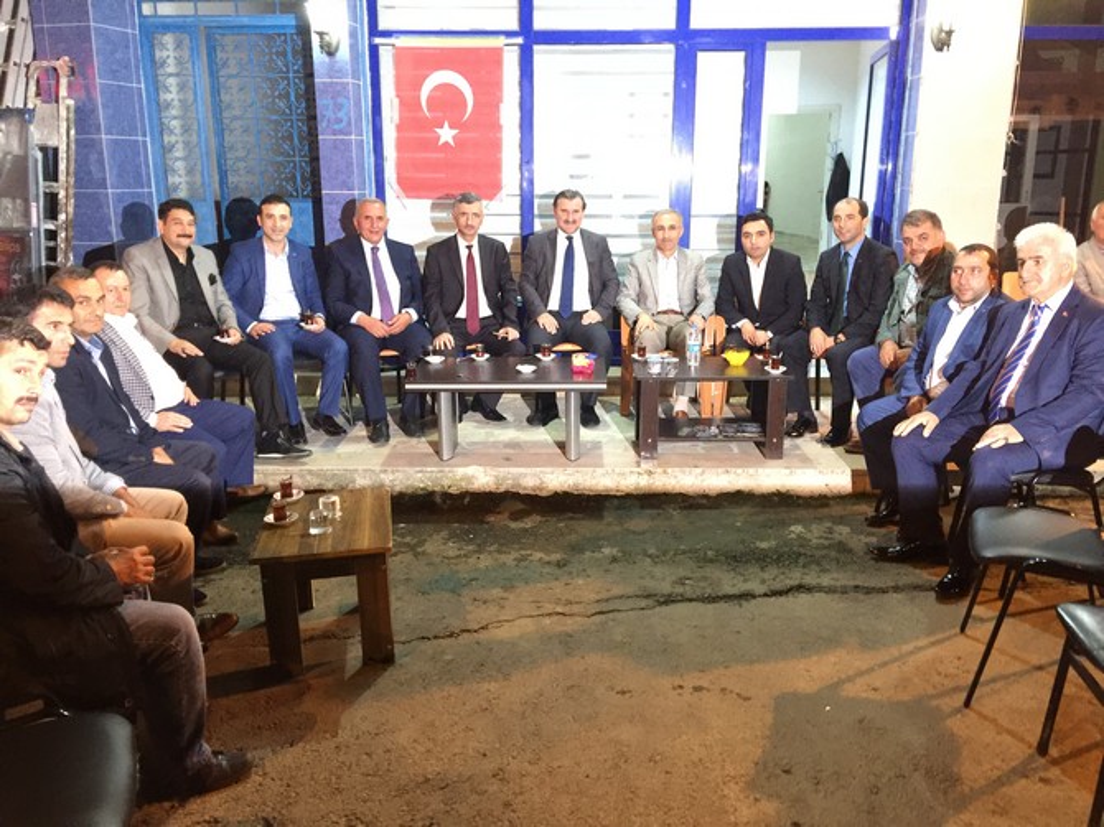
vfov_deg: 48.2
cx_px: 552
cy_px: 414
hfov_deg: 61.7
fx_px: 925
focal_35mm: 29
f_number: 2.2
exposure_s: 1/8
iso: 125
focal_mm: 4.15
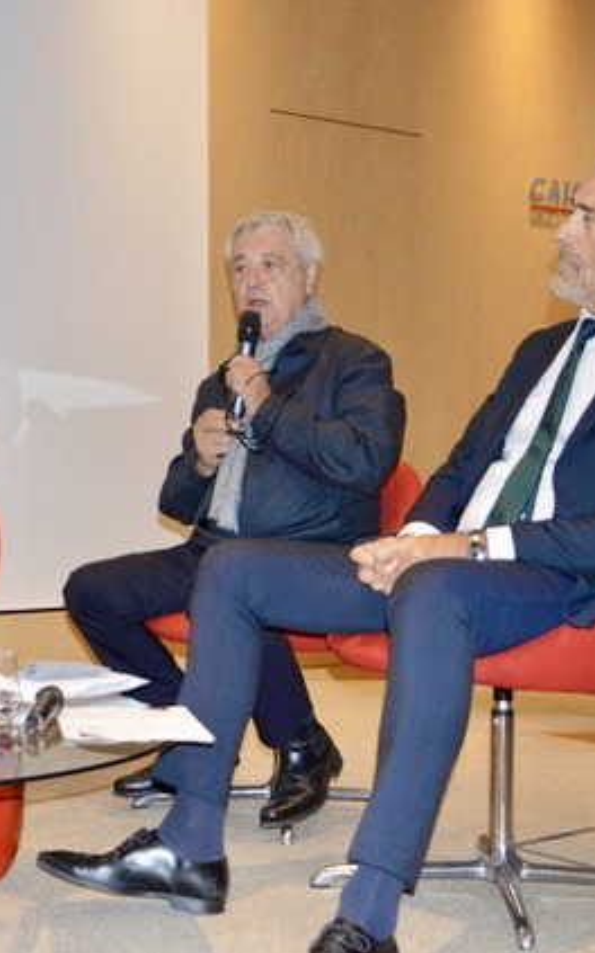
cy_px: 478
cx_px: 126
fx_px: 1500
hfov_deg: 22.2
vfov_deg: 35.3
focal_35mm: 58
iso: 2000
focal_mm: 25
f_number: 4
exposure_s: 1/60
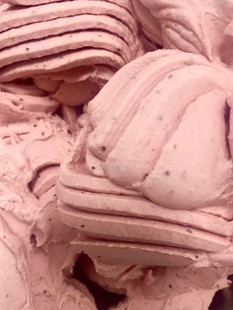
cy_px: 155
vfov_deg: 67.3
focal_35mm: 26
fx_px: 233
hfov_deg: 53.1
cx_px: 116
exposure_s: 1/50
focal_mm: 4.25
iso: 125
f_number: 1.8
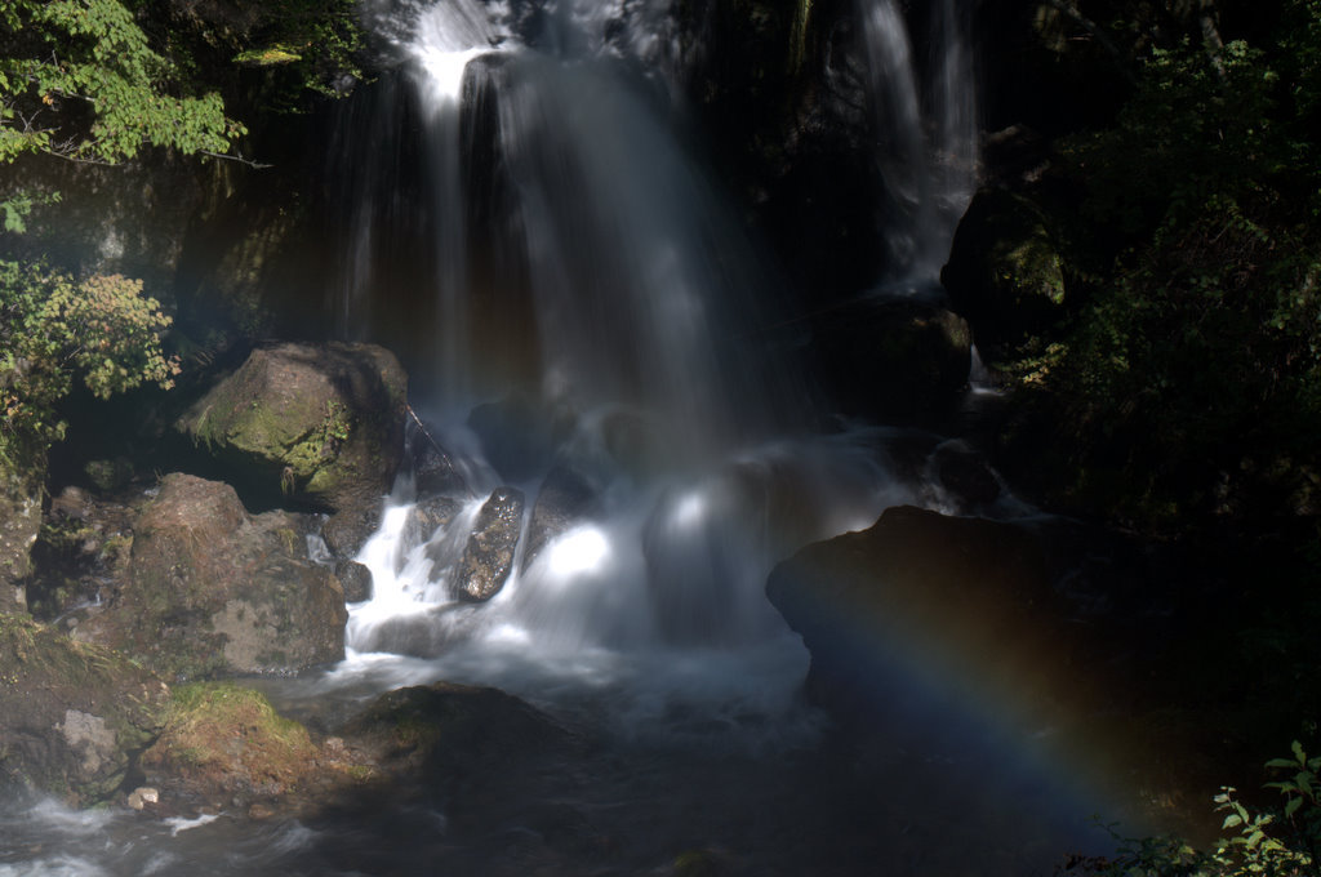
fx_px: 2749
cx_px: 660
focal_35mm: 75
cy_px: 438
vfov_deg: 18.1
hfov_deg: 27.0
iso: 200
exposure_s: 1/3
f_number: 16
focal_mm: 50
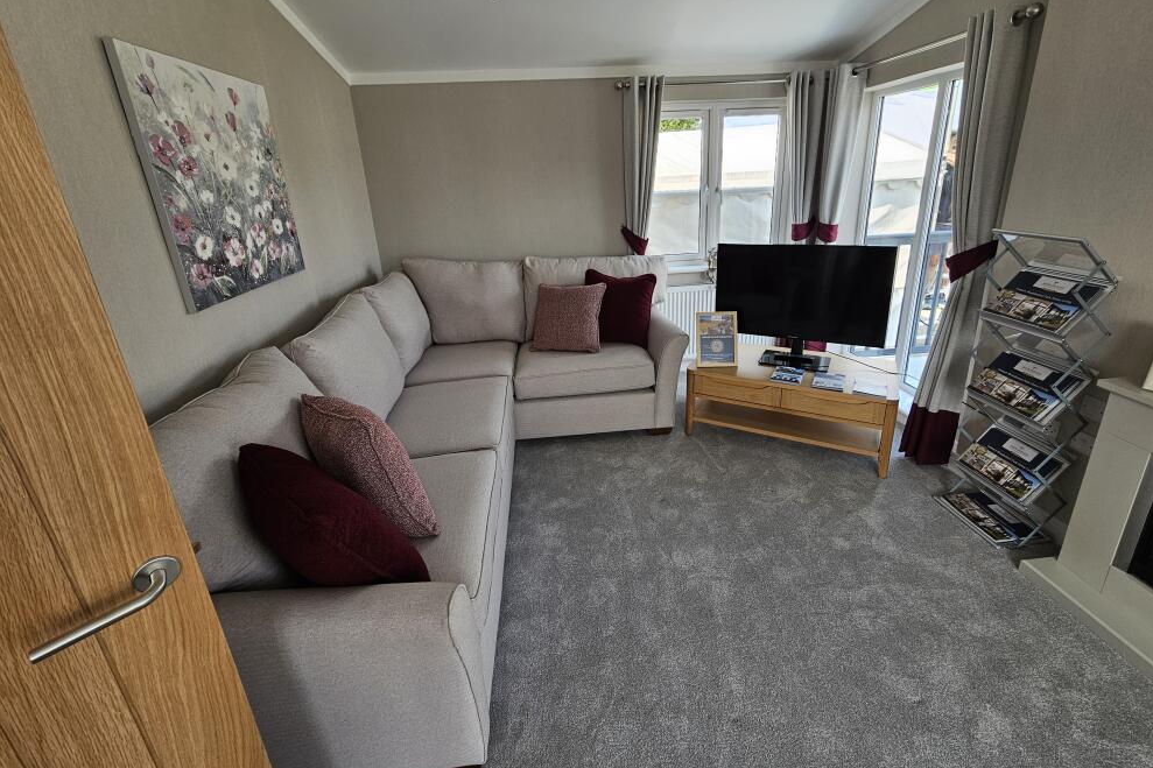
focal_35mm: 14
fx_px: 448
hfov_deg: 104.2
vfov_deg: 80.7
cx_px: 596
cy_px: 330
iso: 50
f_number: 2.2
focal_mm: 2.2
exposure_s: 1/183
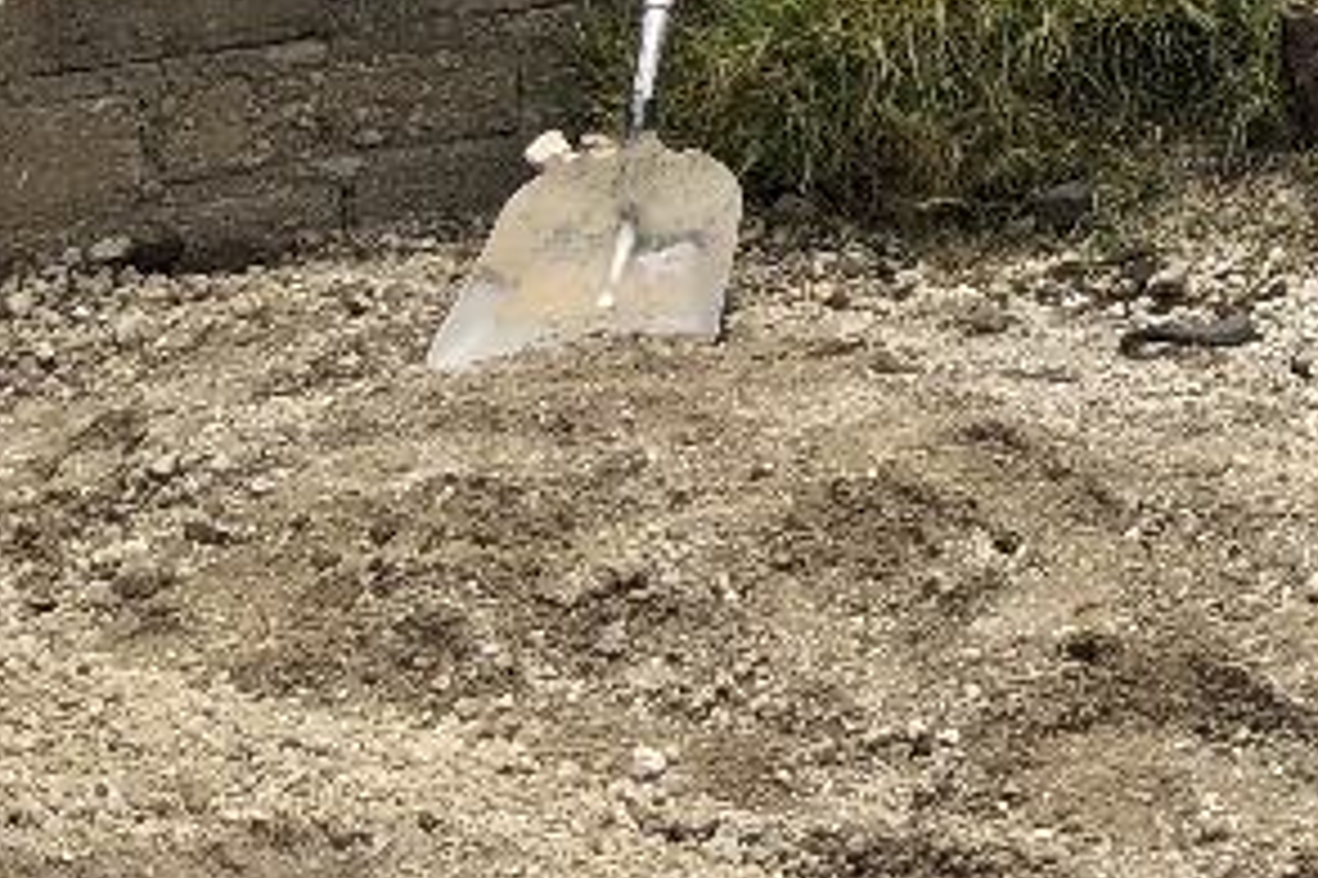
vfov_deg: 11.6
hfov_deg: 16.8
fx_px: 3878
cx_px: 2173
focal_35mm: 106
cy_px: -851
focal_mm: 3.99
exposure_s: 1/3472
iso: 25
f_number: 1.8
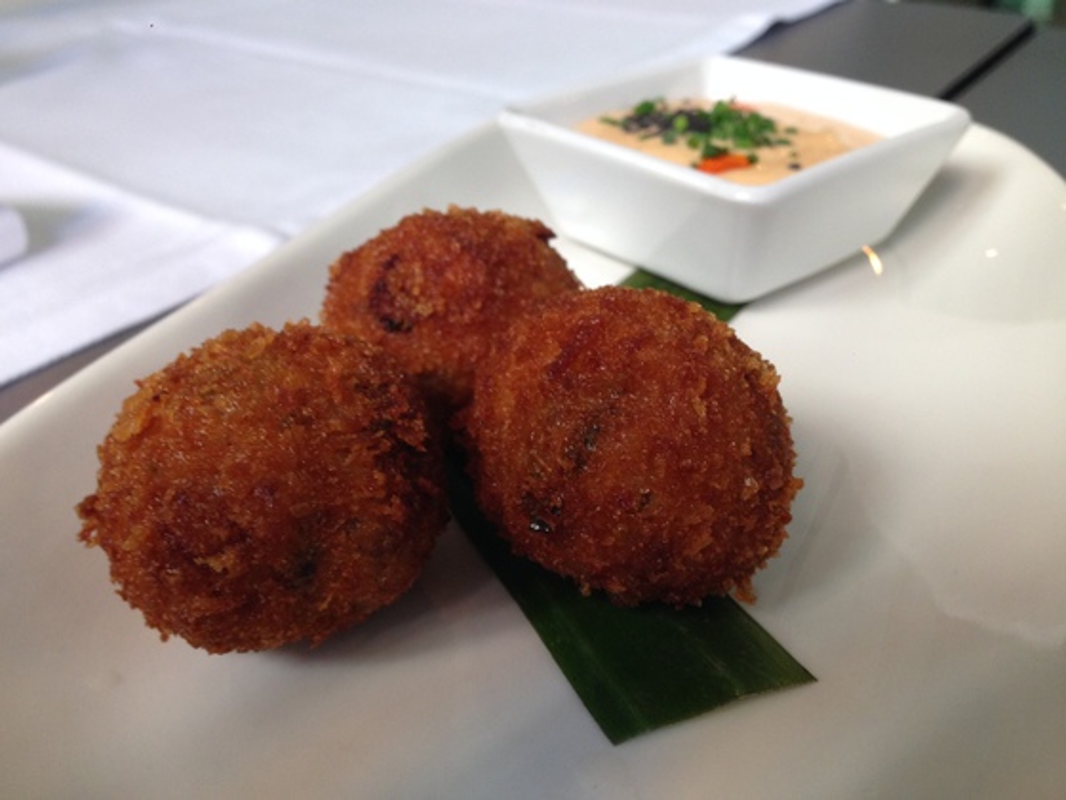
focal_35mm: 33
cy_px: 400
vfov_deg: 42.9
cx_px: 533
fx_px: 1016
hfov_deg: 55.4
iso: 100
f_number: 2.4
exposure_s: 1/20
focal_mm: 4.12
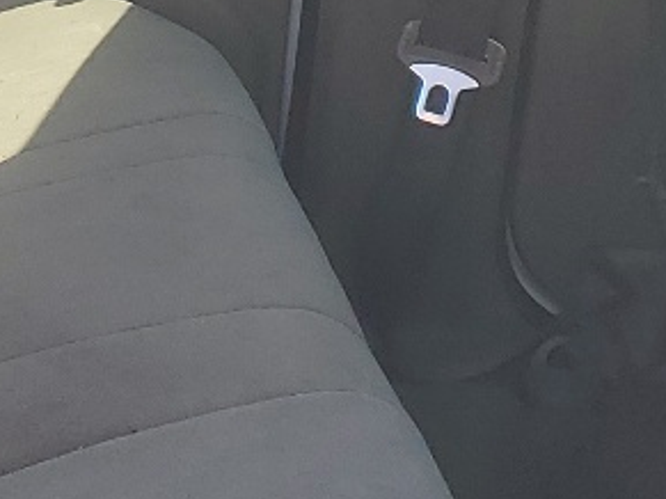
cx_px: -126
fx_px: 2750
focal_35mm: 143
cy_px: 18
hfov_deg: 13.4
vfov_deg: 10.3
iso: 50
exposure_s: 1/588
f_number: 1.5
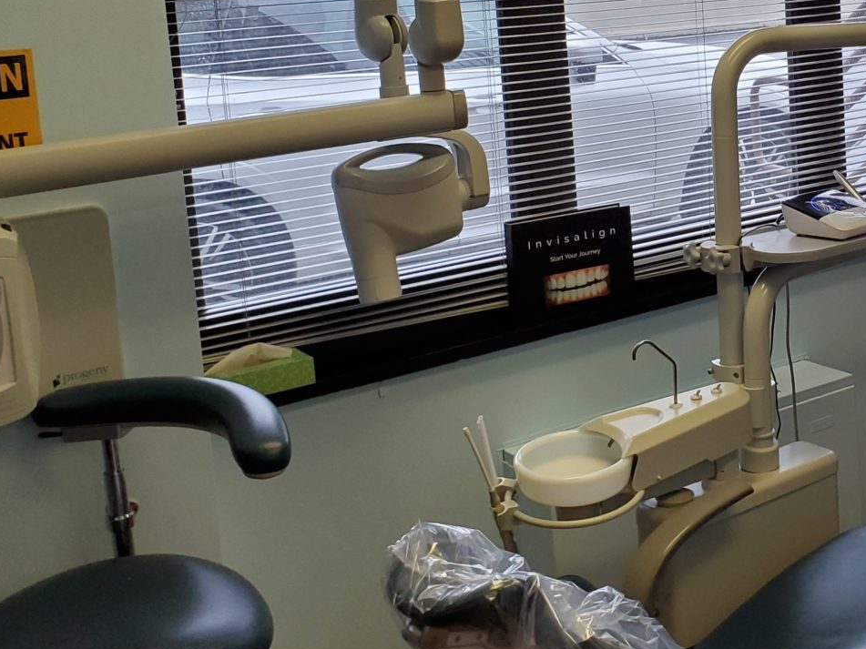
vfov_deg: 25.5
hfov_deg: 32.3
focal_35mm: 56
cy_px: 107
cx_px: 811
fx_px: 1401
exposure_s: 1/120
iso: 200
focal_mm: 4.3
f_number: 2.4
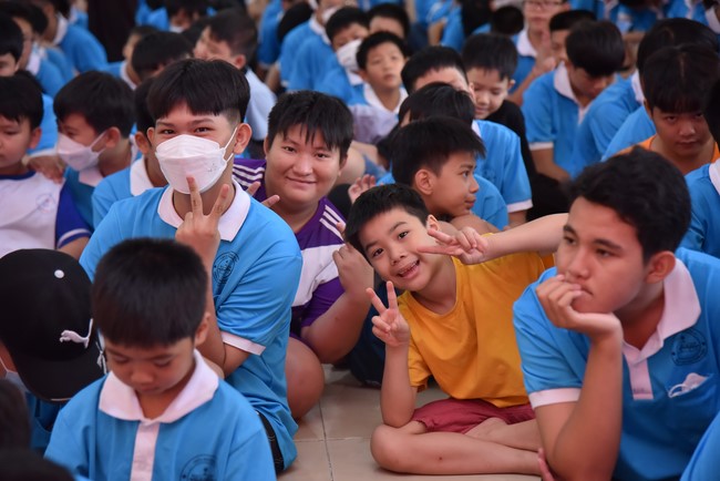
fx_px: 2001
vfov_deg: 13.7
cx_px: 360
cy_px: 240
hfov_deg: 20.4
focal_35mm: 100
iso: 1600
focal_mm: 100
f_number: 4.5
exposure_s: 1/125
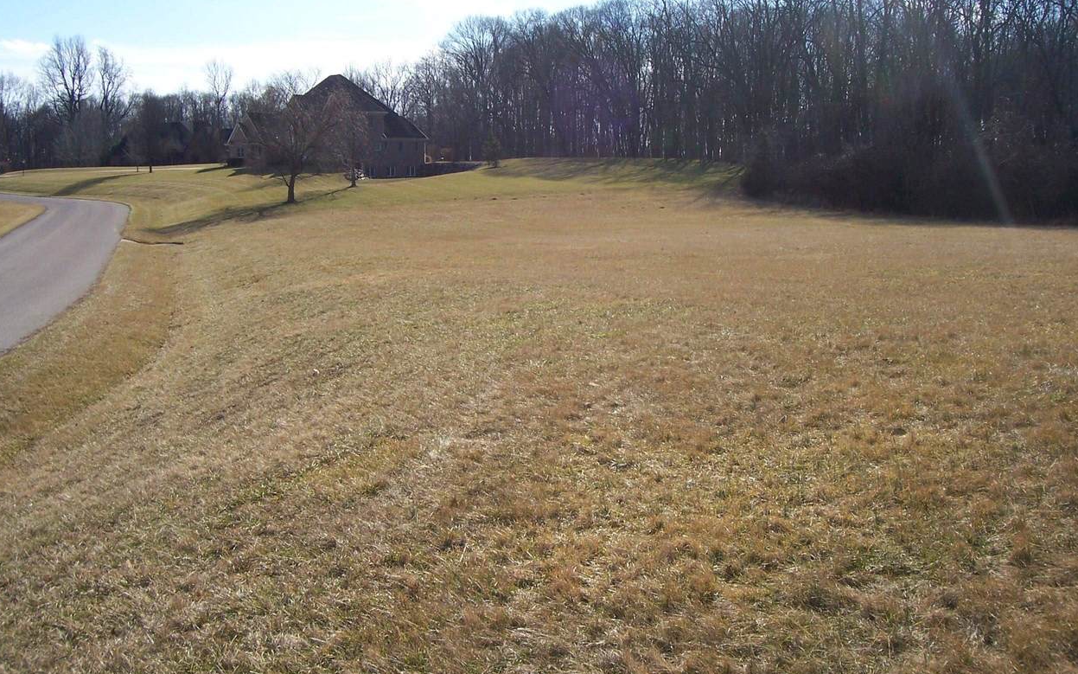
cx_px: 543
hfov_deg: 52.8
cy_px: 284
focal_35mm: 37
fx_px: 1087
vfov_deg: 34.4
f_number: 5.6
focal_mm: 5.6
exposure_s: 1/500
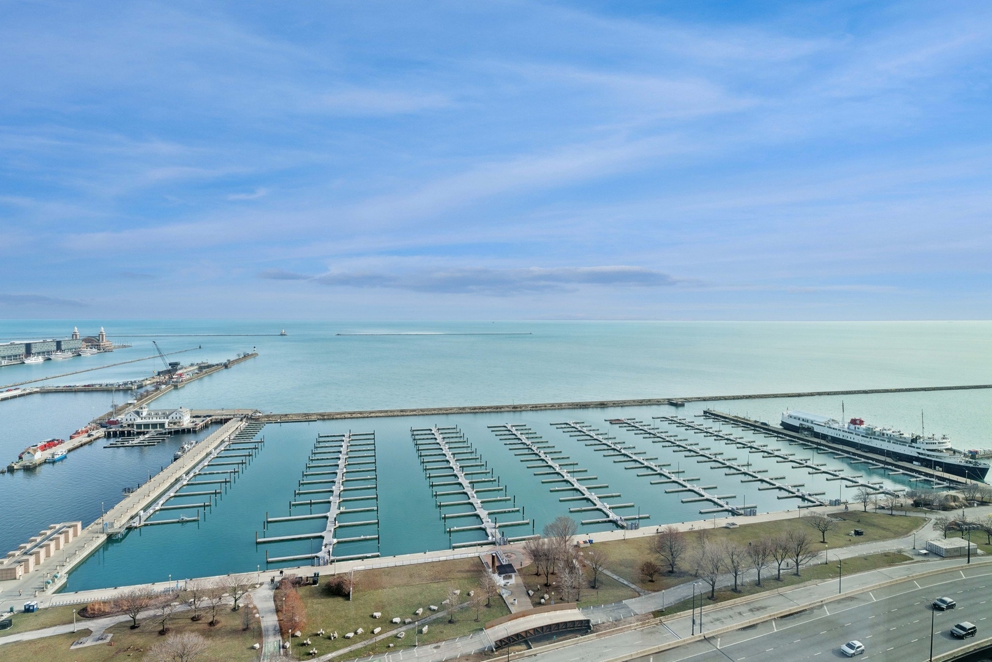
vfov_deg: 70.4
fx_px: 468
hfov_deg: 93.3
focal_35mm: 17
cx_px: 496
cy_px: 331
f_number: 8
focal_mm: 17
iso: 320
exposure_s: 1/400
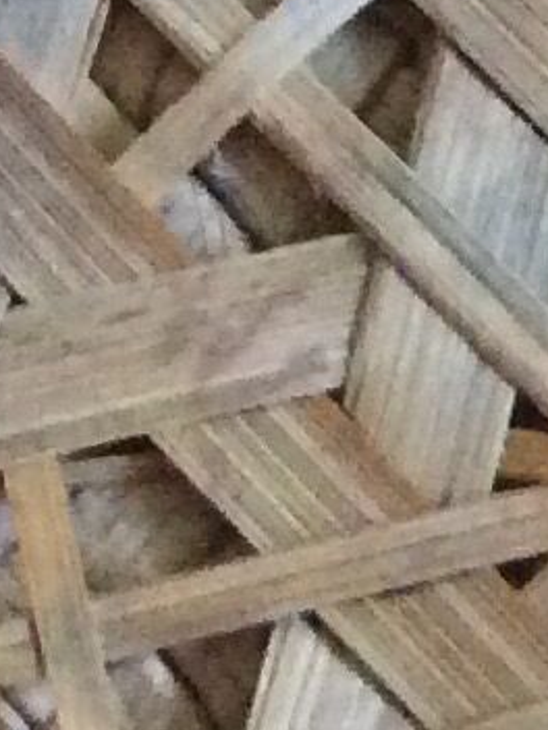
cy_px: -1178
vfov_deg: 7.7
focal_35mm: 235
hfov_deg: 6.3
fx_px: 4960
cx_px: 540
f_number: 2.4
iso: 320
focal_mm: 3.3
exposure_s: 1/25
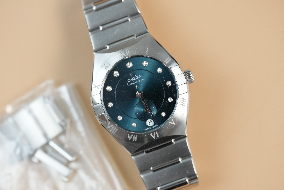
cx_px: 142
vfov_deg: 13.7
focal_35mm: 100
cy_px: 95
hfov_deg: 20.4
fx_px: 789
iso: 1250
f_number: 4
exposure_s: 1/30
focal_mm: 100
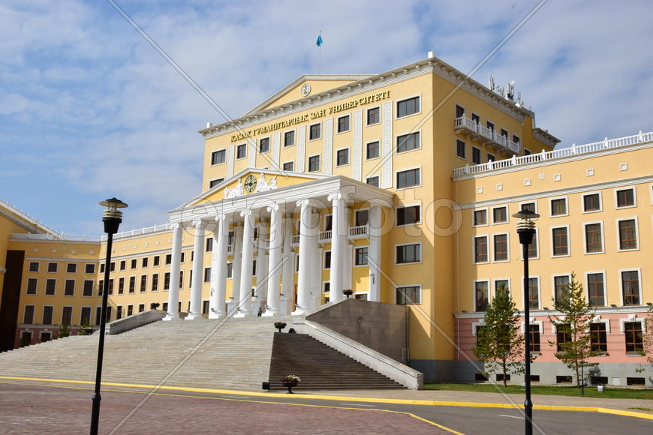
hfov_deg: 51.3
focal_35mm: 38
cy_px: 218
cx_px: 326
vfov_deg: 35.5
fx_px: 680
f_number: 16
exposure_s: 1/100
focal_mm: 25
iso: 100
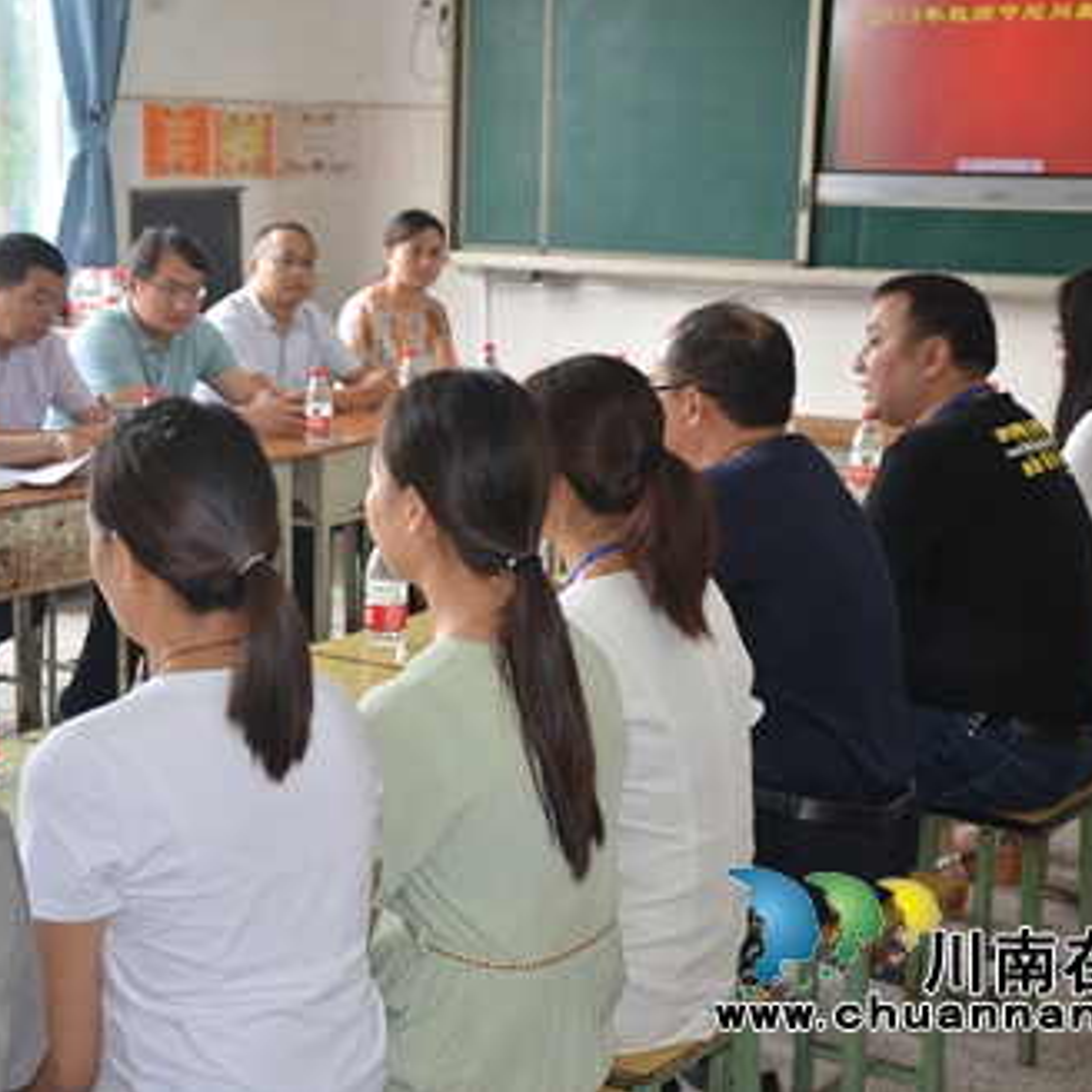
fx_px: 2356
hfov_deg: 26.1
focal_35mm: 66
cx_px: 469
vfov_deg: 26.1
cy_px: 544
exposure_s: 1/125
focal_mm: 34
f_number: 4.2
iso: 400
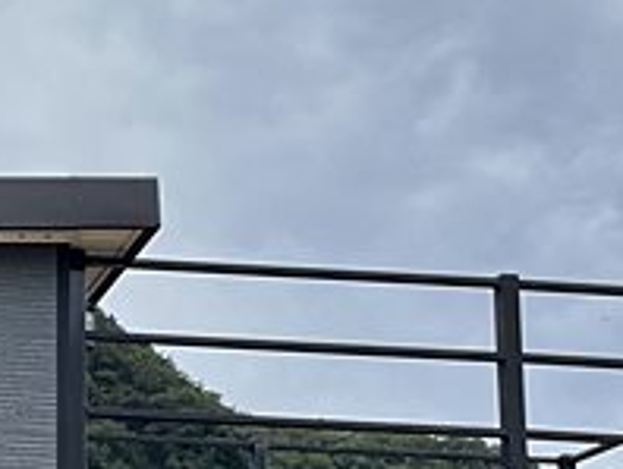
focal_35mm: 105
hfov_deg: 17.6
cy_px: 510
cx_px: -170
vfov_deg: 13.8
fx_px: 1892
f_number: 1.6
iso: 32
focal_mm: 4.2
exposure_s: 1/1490
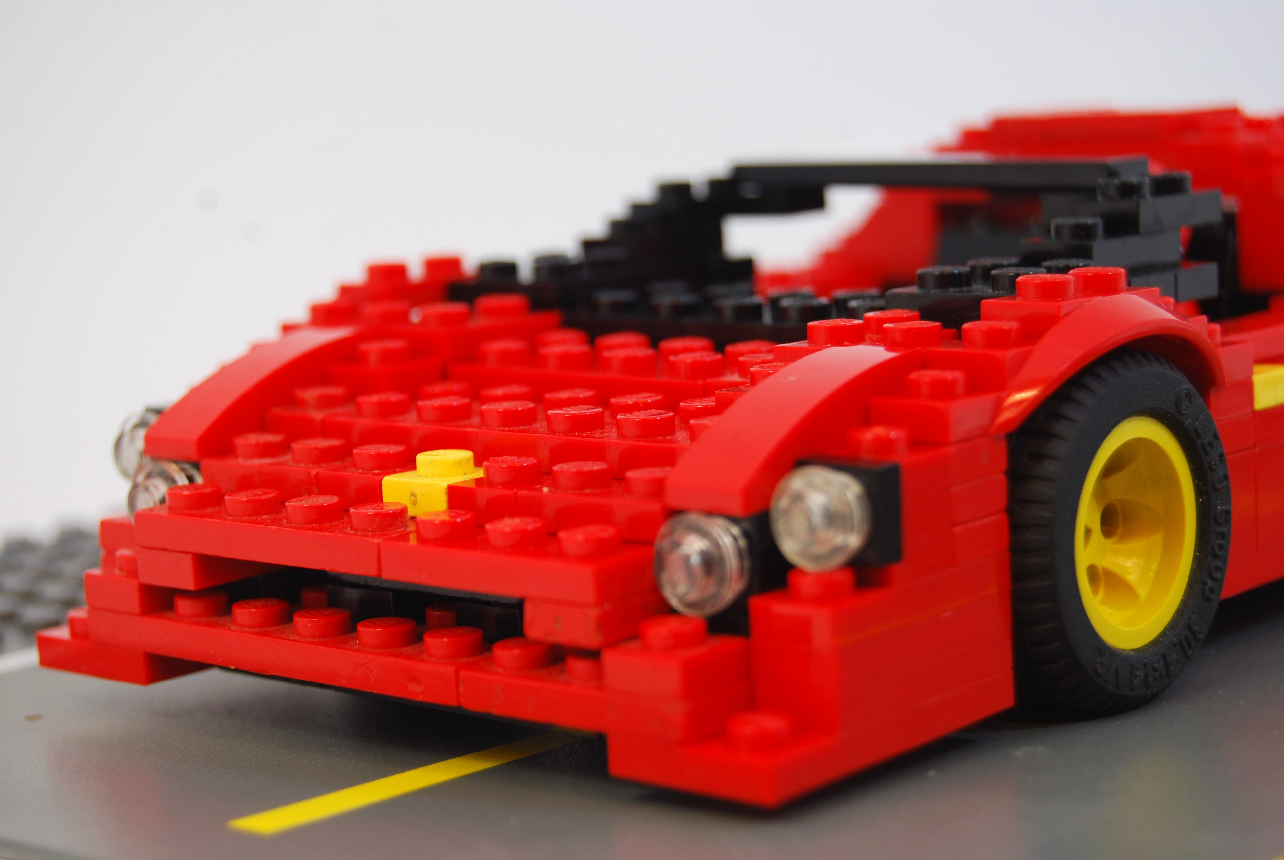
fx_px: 2946
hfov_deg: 24.6
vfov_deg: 16.6
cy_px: 430
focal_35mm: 82
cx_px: 642
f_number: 6.3
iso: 200
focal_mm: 55
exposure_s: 1/60
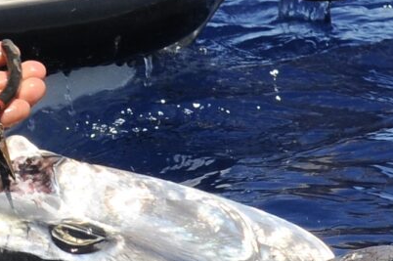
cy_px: -12
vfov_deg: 1.1
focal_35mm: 1288
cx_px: -52
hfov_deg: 1.6
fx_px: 14045
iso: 200
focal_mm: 135
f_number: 9
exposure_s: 1/320
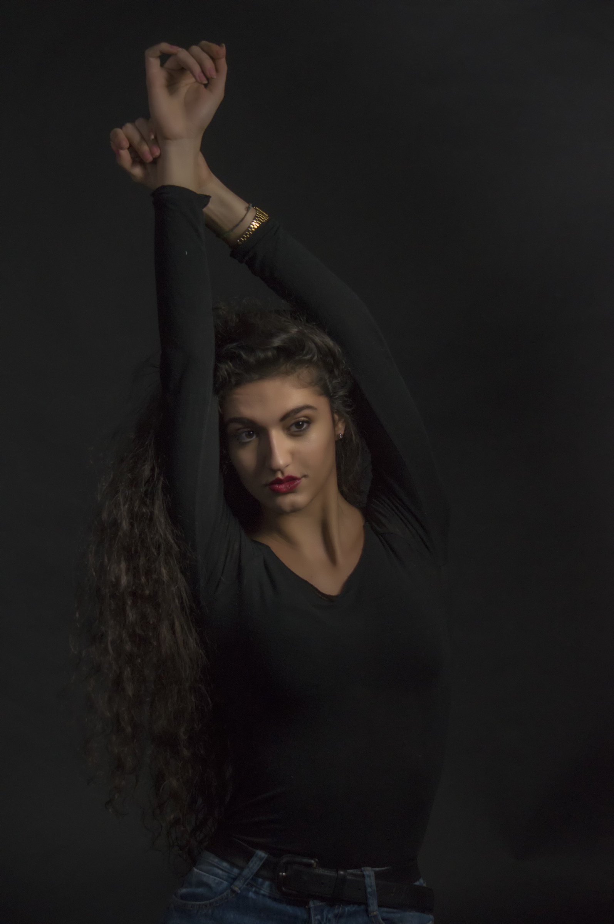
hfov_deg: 13.0
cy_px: 462
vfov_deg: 19.5
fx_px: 2693
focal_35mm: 105
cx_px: 307
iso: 1000
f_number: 5.6
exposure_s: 1/125
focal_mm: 70
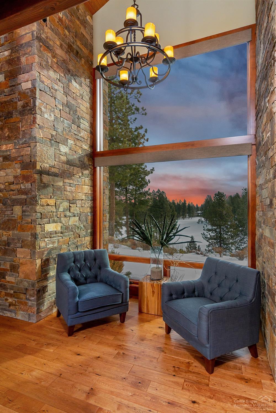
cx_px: 138
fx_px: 207
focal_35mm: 18
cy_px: 206
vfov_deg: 90.0
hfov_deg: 67.4
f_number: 11
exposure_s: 1/200
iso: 500
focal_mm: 12
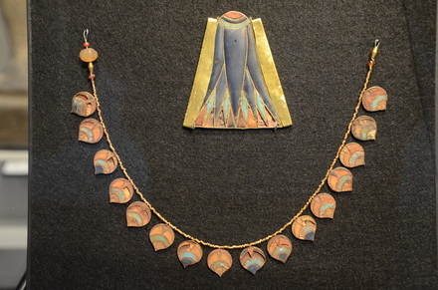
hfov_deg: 37.9
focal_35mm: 52
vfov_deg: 25.6
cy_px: 145
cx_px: 219
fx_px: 637
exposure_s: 1/15
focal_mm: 35
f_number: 4.5
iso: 1250
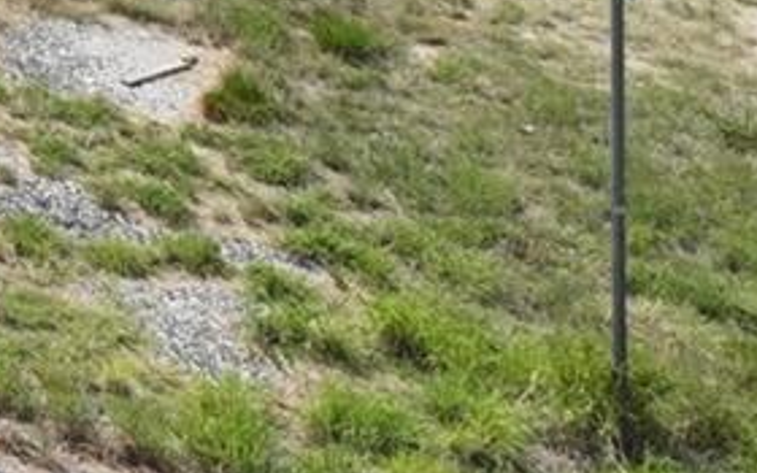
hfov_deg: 8.4
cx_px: -1855
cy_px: -1211
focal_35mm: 186
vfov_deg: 6.2
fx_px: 3837
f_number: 4
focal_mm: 12.29
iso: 100
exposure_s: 1/2000
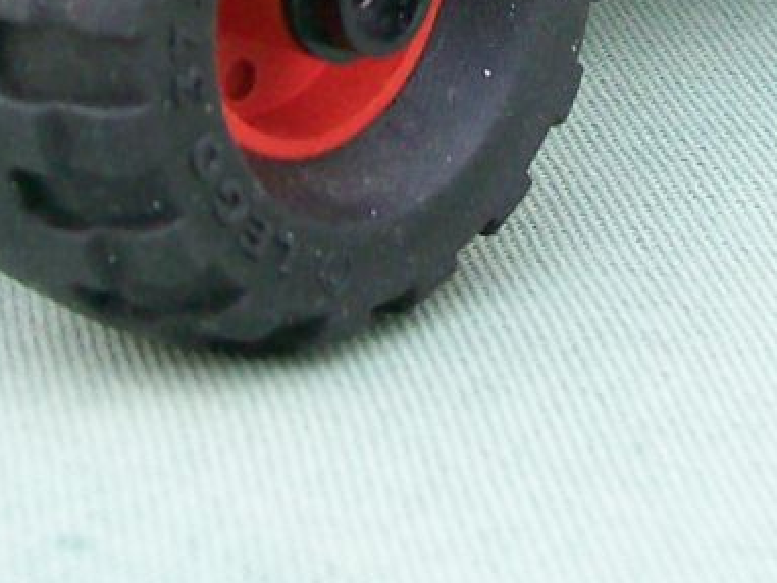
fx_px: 3390
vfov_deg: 9.3
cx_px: 536
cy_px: -552
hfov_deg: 13.0
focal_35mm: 151
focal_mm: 6
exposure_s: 1/186
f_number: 2.7
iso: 80
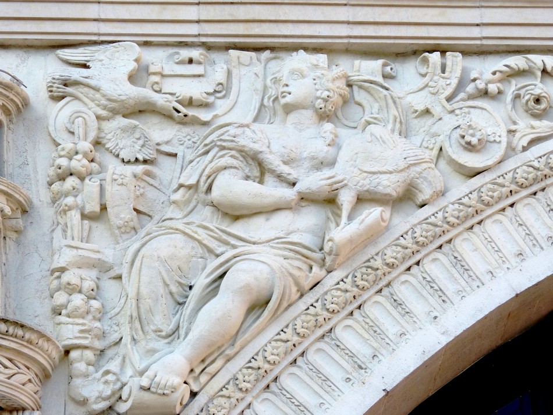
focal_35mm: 137
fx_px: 2189
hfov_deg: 14.4
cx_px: 276
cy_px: 208
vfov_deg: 10.8
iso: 100
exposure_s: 1/320
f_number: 4
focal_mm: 24.6
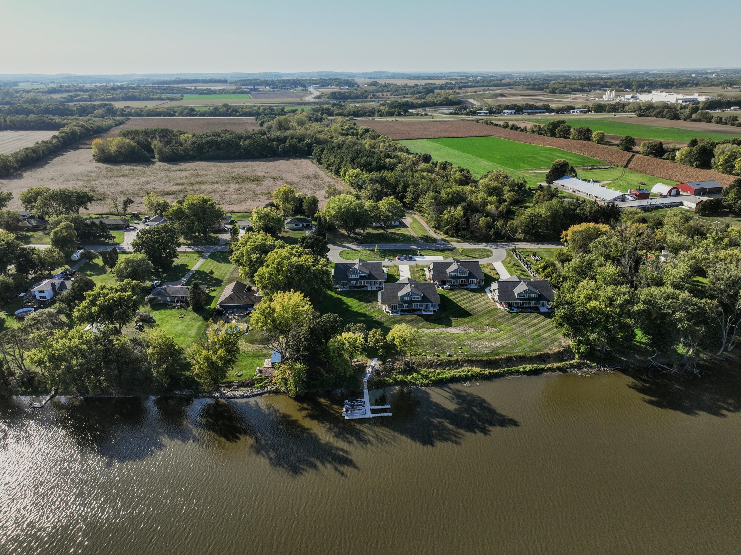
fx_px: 514
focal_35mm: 24
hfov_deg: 71.6
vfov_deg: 56.8
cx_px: 370
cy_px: 278
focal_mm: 12.29
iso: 420
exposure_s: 1/2500
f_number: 2.8
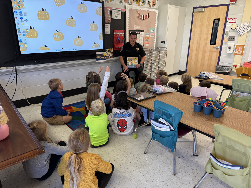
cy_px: 94
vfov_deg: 56.8
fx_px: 174
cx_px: 126
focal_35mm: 24
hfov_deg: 71.6
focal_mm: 6.76
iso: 125
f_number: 1.78
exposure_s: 1/90
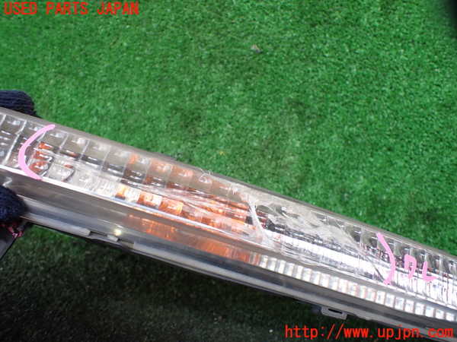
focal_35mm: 30
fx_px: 396
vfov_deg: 46.8
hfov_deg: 60.0
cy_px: 171
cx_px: 228
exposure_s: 1/125
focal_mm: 5.4
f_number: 2.3
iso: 160
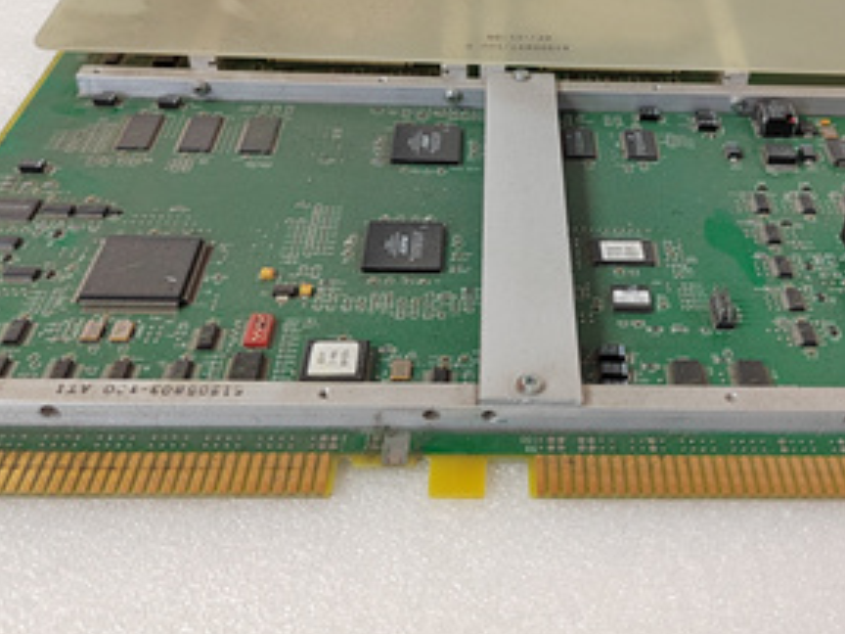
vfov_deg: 35.8
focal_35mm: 40
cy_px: 239
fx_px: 976
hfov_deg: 46.3
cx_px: 540
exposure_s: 1/50
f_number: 1.9
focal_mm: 5.52
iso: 1397
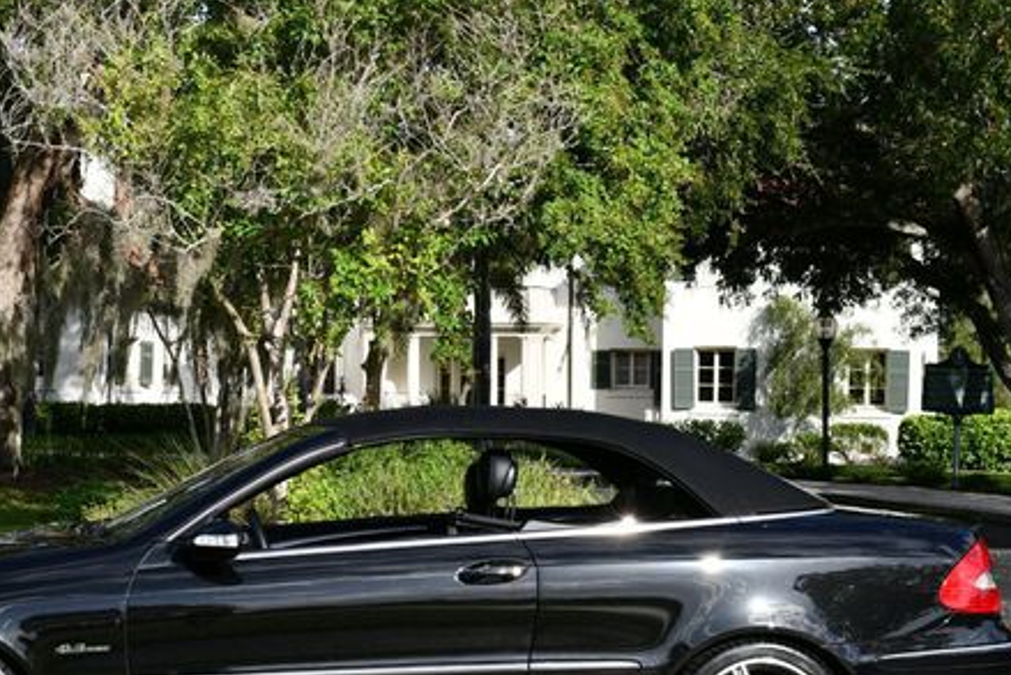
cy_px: 433
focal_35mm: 73
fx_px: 2051
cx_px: 362
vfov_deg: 18.6
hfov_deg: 27.6
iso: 100
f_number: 8
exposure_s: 1/250
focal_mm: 25
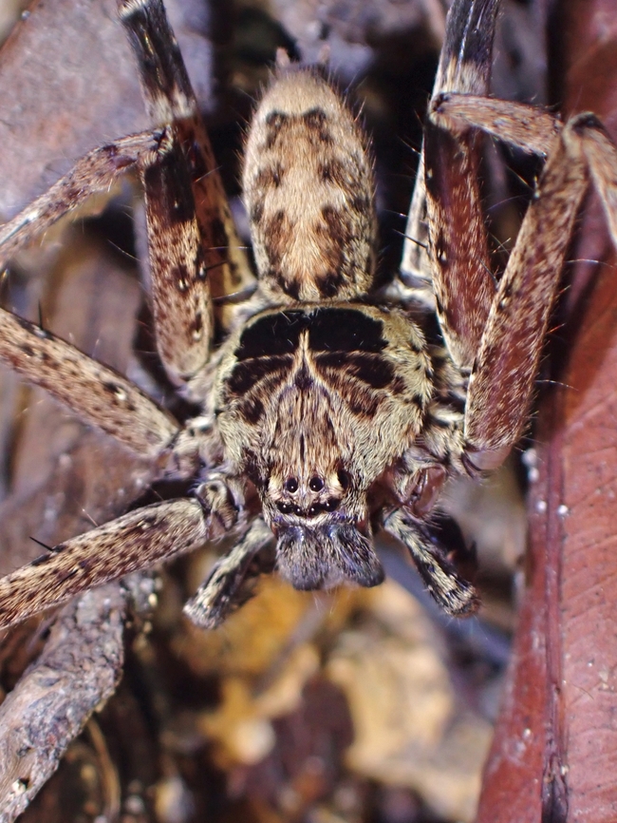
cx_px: 308
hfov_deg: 14.8
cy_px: 412
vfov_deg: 19.6
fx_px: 2375
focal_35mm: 100
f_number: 14
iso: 500
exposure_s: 1/100
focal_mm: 18
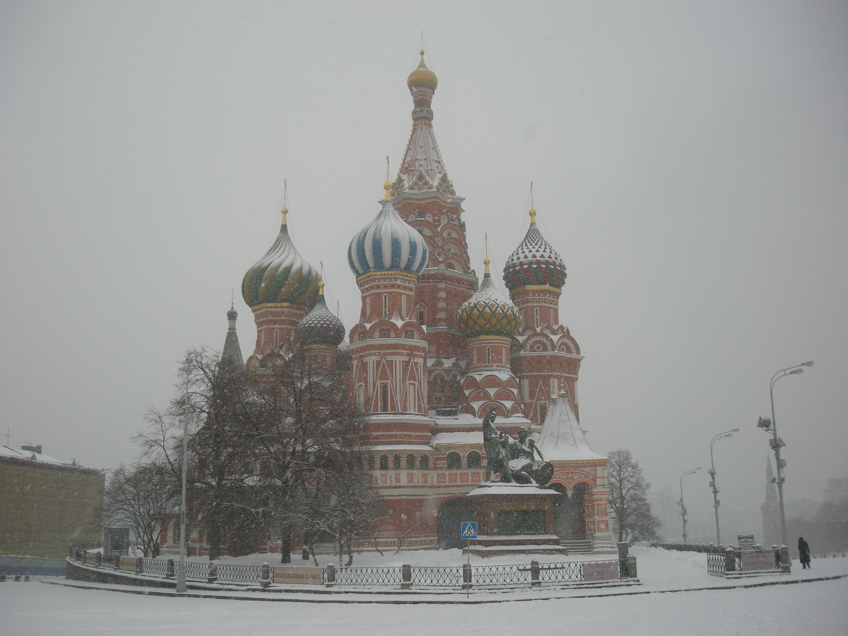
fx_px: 857
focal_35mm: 35
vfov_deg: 40.7
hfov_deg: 52.6
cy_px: 318
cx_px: 424
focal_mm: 5.7
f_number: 2.8
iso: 50
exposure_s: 1/281
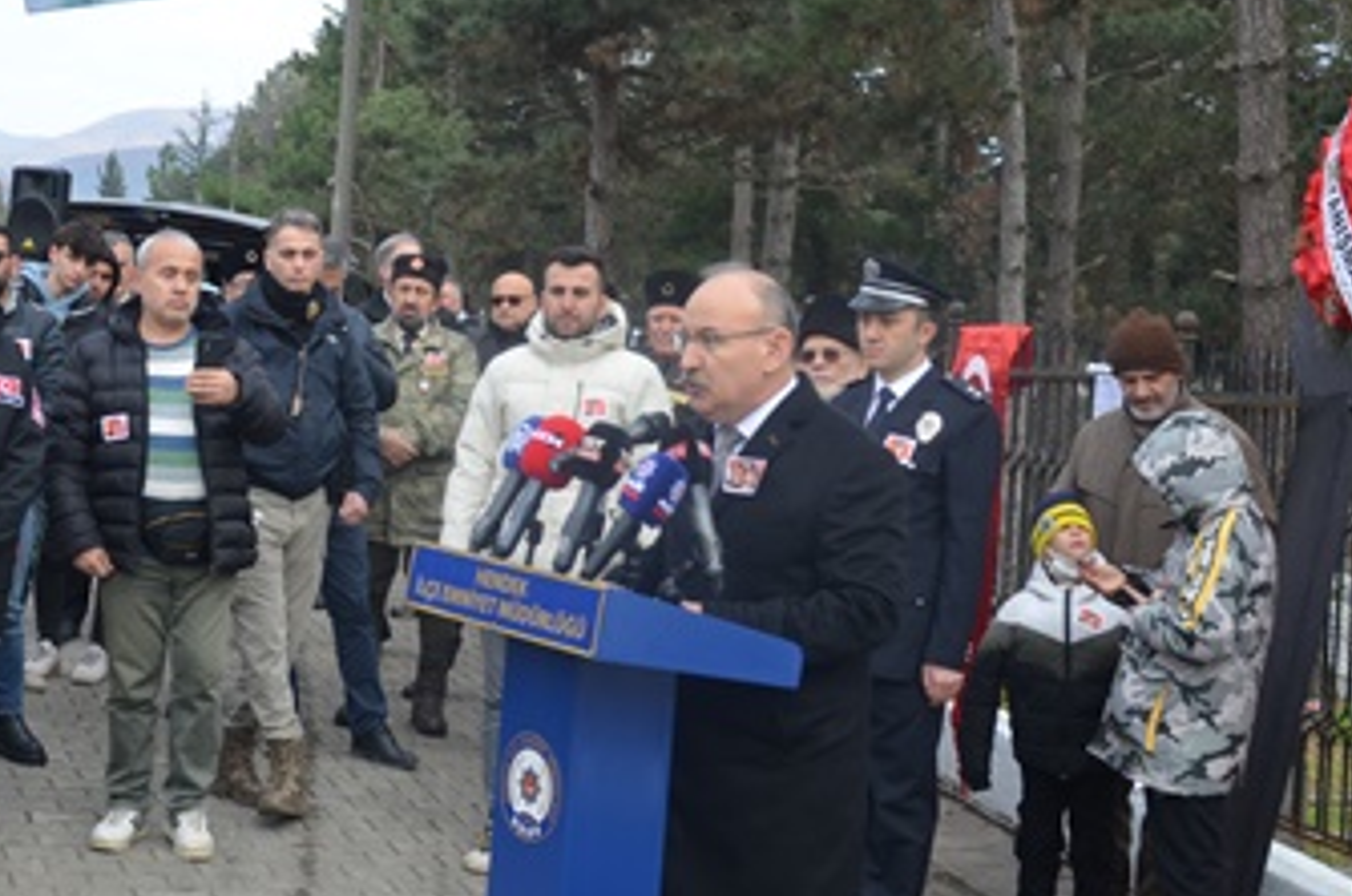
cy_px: 299
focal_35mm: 63
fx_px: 2361
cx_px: 525
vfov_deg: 21.4
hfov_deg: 31.8
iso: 200
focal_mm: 22
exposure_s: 1/160
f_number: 6.3
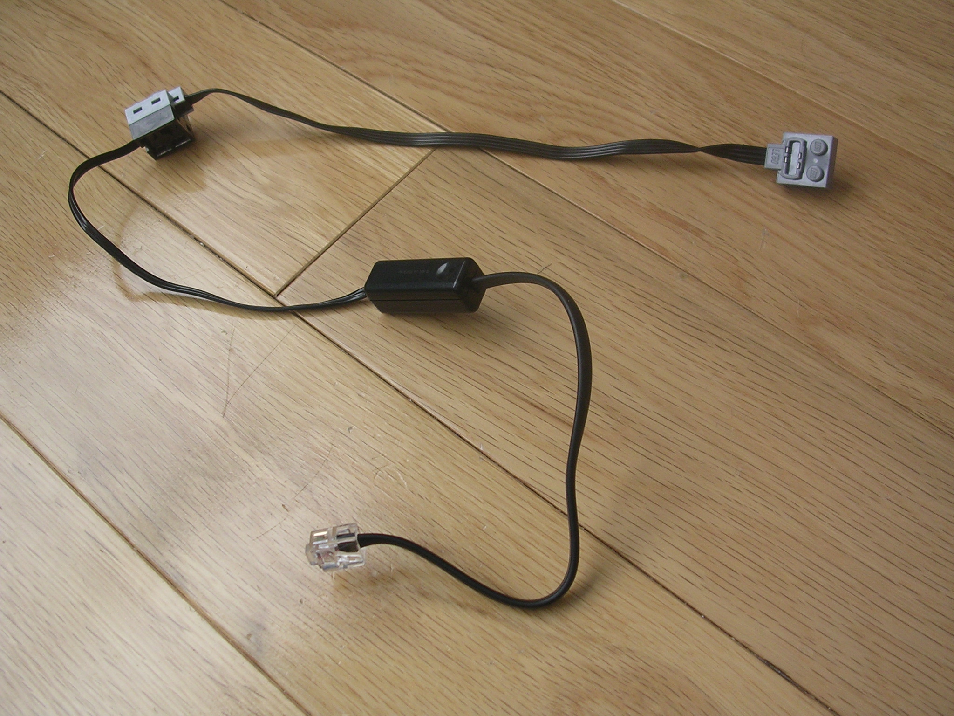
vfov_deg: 37.7
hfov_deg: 49.0
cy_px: 358
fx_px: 1047
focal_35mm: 38
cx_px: 477
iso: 100
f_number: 2.8
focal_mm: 5.8
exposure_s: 1/53.4
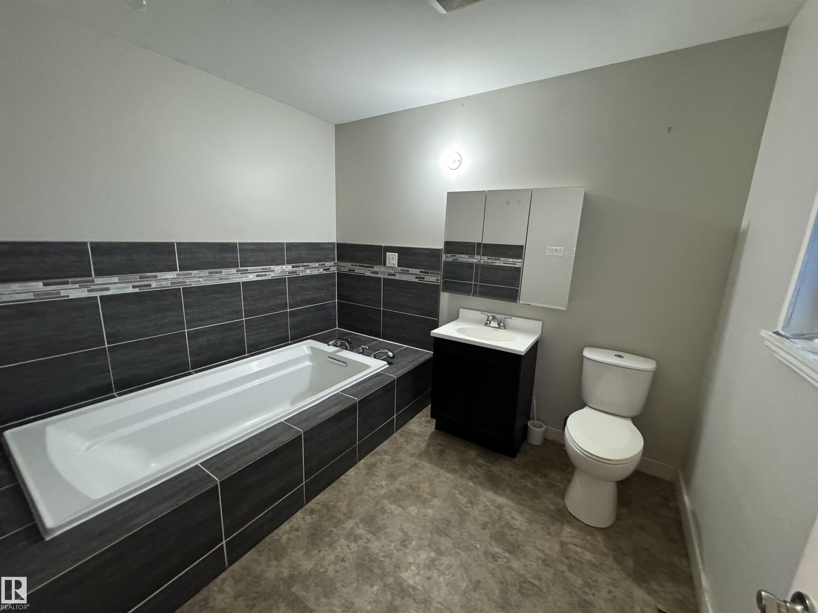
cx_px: 409
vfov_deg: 85.7
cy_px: 306
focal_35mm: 14
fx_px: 331
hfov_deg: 102.1
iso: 1000
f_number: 2.2
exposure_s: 1/60
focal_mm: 2.22
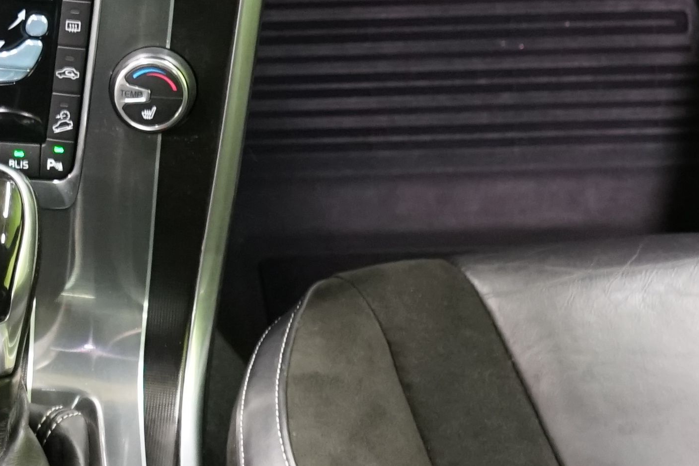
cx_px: -74
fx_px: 2388
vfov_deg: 11.1
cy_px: 14
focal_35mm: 123
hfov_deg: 16.2
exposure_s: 1/13
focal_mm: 29
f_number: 5
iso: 2000
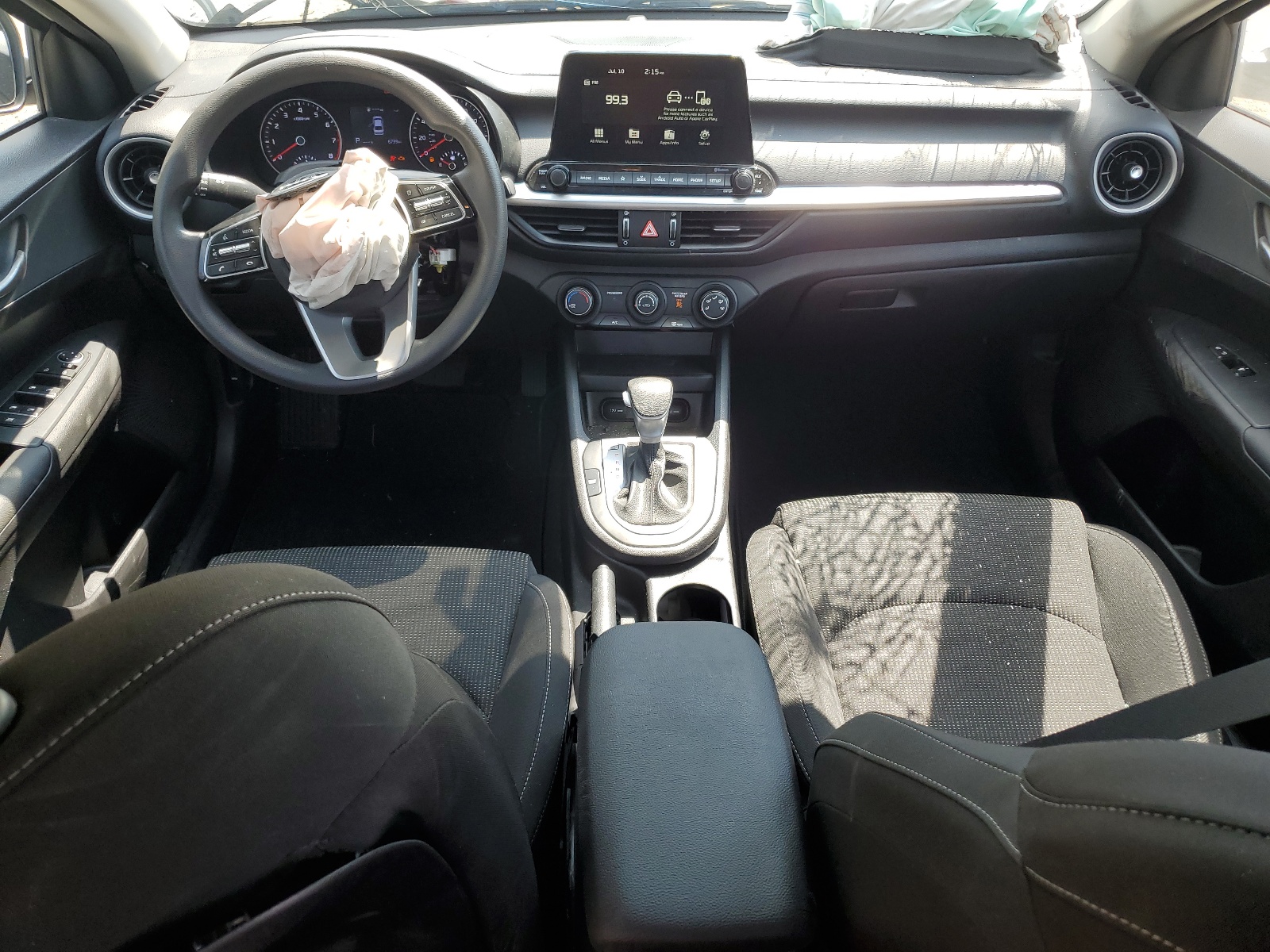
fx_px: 954
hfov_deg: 67.3
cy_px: 476
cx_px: 635
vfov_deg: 53.1
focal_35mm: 26
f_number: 1.5
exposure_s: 1/278
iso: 50
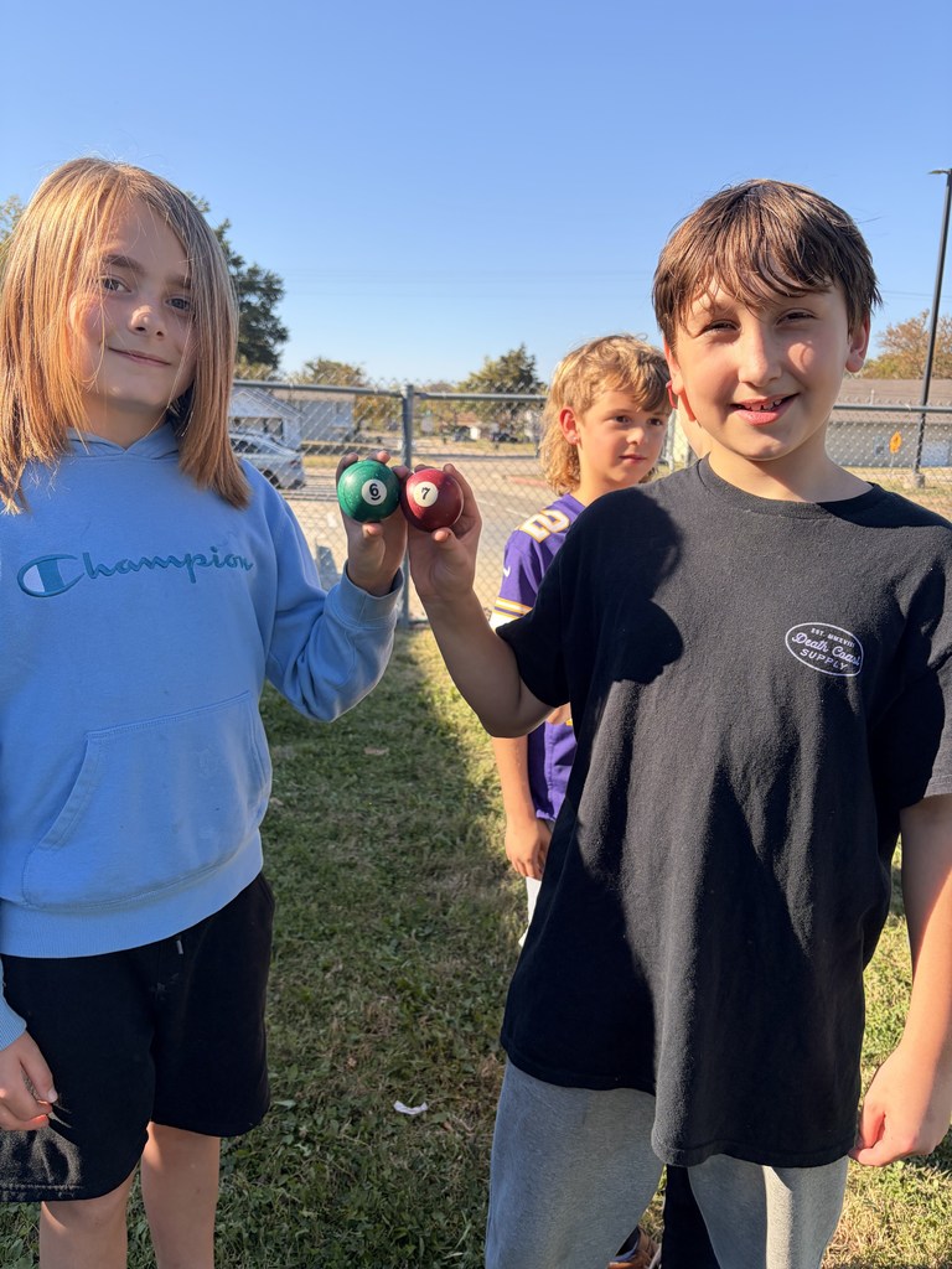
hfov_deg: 53.1
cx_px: 476
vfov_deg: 67.3
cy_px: 634
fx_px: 953
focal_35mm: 26
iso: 50
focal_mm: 5.96
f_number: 1.6
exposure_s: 1/1420
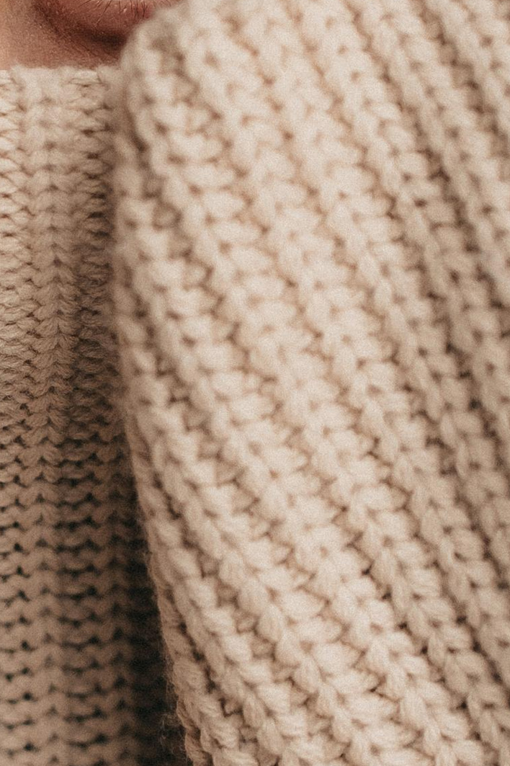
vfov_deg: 7.6
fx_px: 5762
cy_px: 261
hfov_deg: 5.1
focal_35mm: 271
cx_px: -45
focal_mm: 75
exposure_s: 1/250
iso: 400
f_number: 2.8
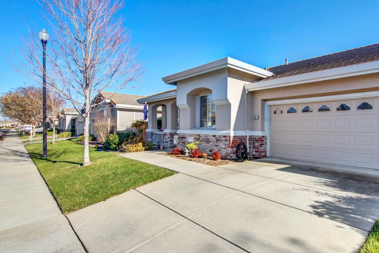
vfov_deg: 62.0
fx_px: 211
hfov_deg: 81.9
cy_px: 126
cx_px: 244
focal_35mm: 20
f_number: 14
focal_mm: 14
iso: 100
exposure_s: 1/60
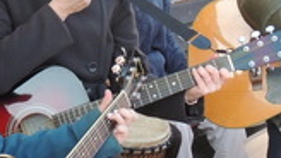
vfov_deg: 9.3
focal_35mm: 130
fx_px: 968
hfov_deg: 16.5
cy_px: 72
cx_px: 82
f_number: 3.2
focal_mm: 5.8
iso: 360
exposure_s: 1/250
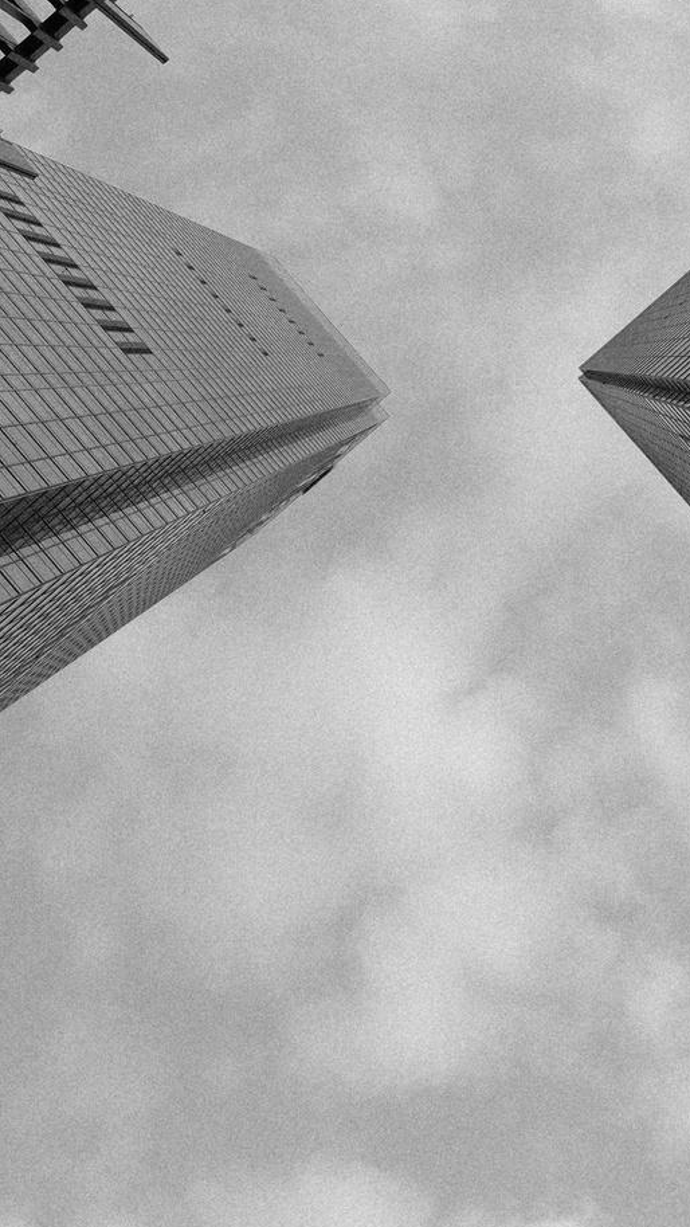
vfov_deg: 44.7
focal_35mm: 44
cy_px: 299
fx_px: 1431
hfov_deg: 26.8
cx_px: 505
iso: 160
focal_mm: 10
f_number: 4
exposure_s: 1/340
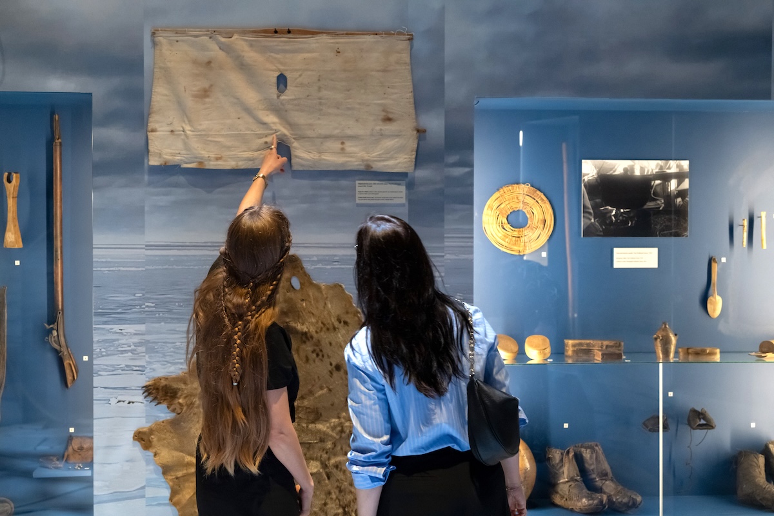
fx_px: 1139
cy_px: 258
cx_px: 387
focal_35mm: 53
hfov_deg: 37.5
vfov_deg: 25.5
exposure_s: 1/60
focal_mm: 53
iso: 4500
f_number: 4
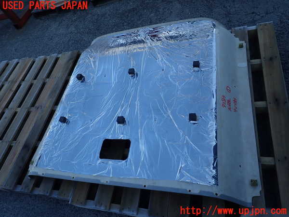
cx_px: 144
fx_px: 209
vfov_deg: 54.9
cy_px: 108
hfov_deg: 69.4
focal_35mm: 25
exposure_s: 1/800
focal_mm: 4.5
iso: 100
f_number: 2.8
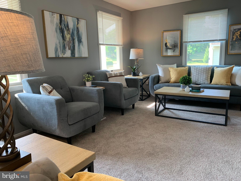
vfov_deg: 53.1
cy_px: 90
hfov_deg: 67.3
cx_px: 120
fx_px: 181
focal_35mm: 26
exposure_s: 1/60
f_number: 1.8
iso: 80
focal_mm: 4.25
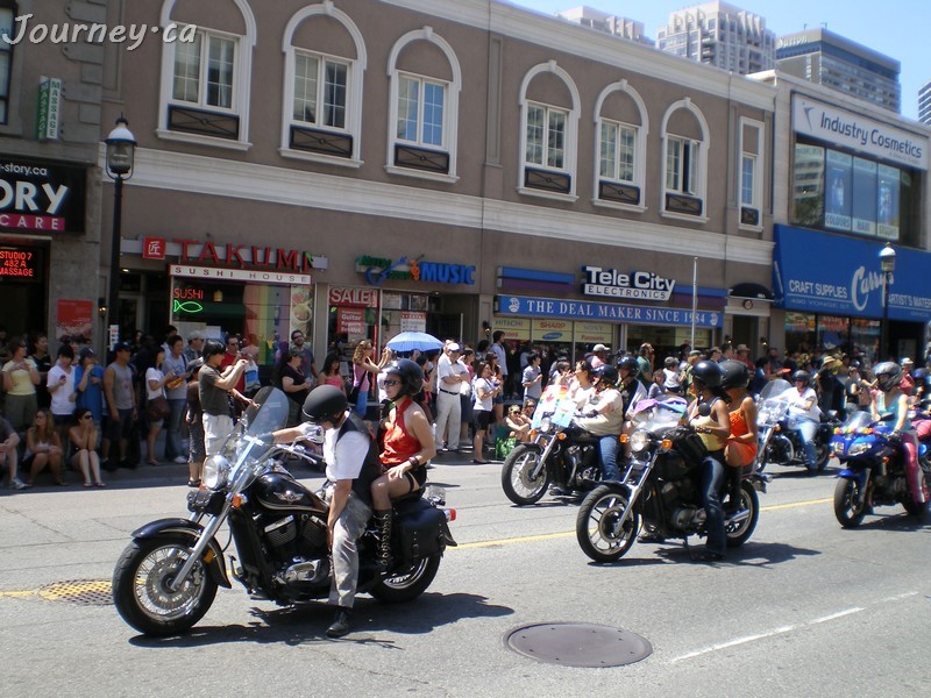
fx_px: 1022
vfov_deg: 37.7
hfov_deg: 49.0
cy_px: 349
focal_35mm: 38
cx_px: 466
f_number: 4.6
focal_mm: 6.3
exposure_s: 1/125
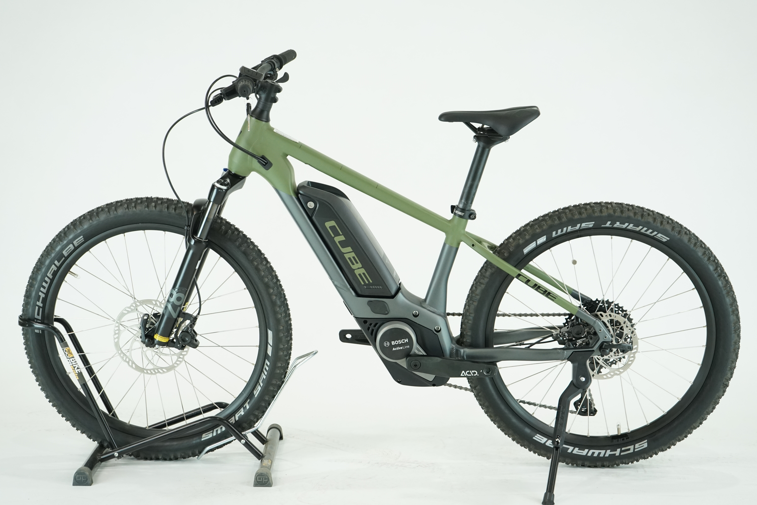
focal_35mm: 65
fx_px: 1367
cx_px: 378
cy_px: 252
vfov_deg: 20.9
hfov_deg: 31.0
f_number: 5.6
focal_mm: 65
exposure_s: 1/200
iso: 1600
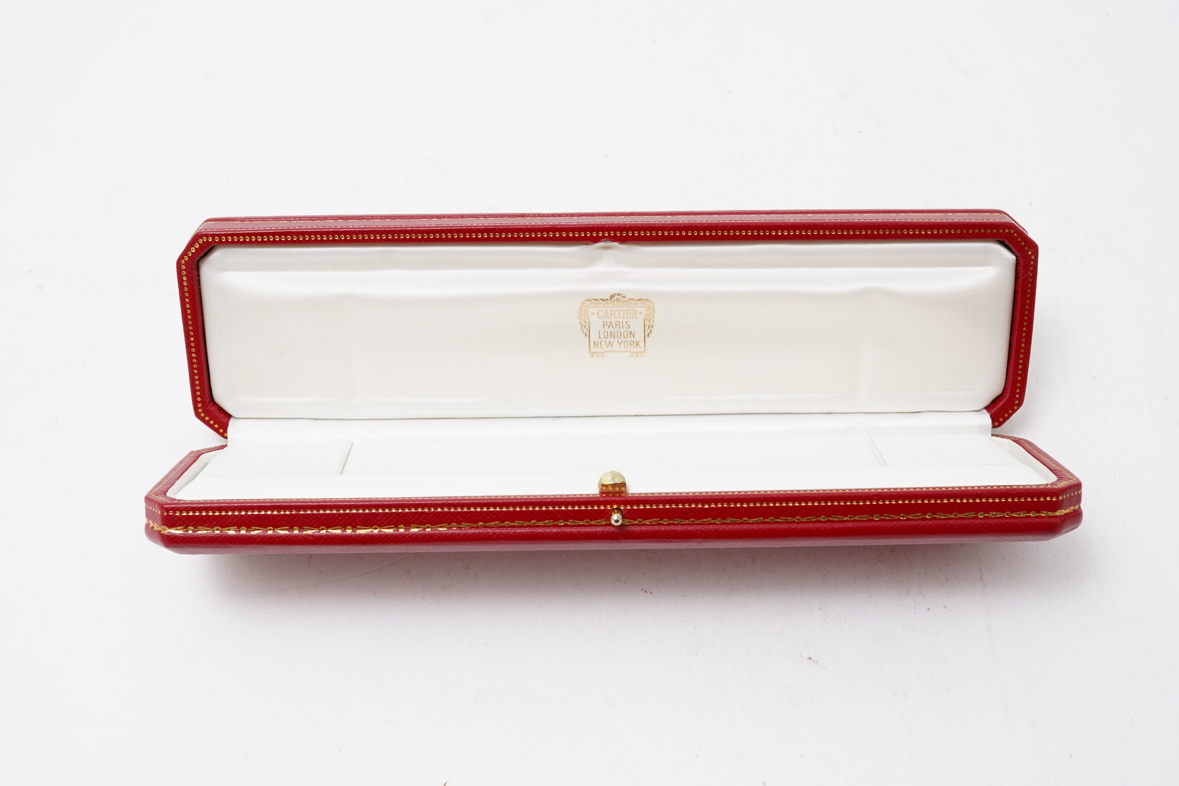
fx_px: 1474
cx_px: 590
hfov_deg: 43.6
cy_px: 393
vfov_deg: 29.9
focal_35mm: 45
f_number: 18
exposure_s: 1/125
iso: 500
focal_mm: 30
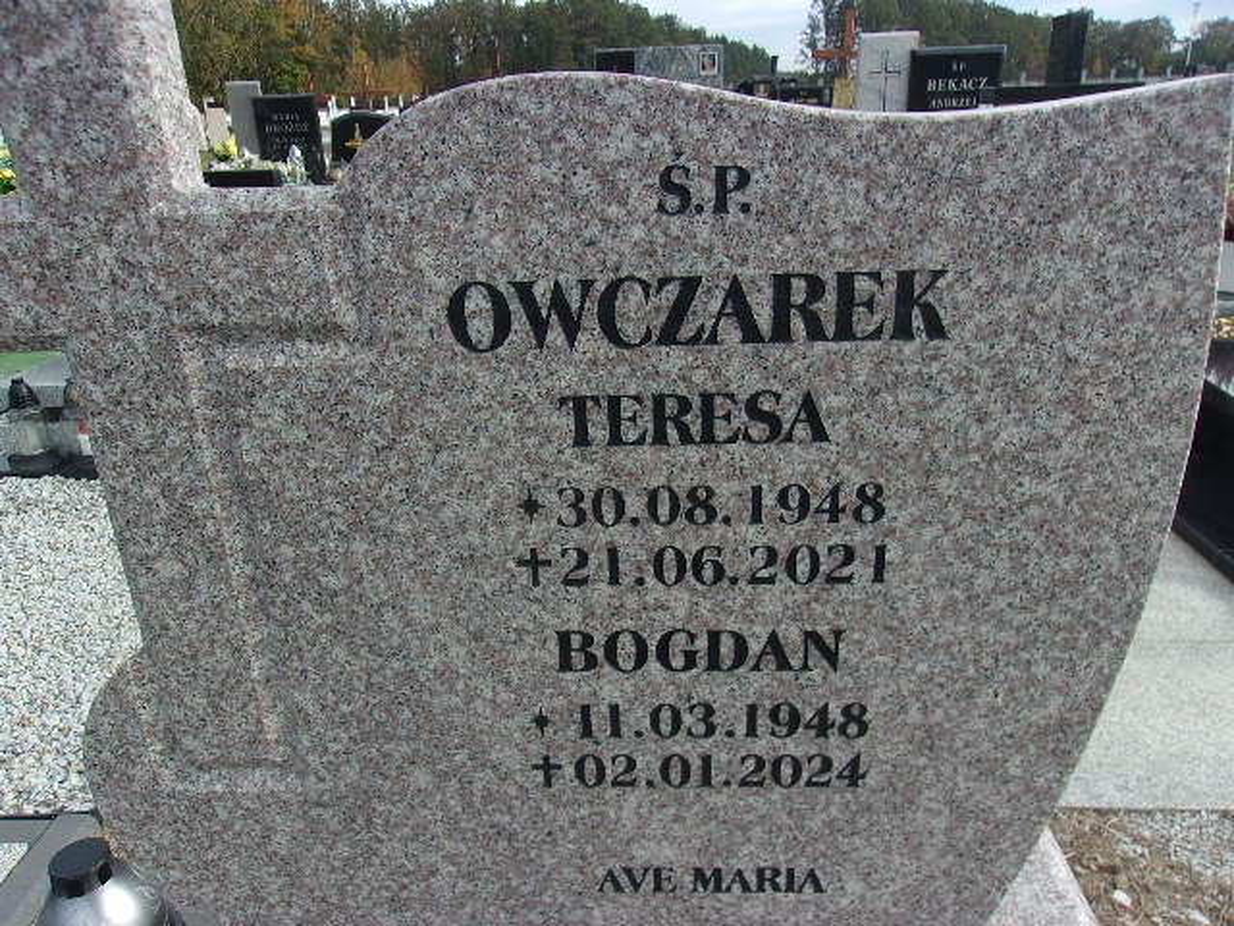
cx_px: 617
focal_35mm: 27
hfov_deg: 65.3
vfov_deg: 51.4
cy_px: 463
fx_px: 963
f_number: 10.4
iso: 80
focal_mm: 4.9
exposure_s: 1/50
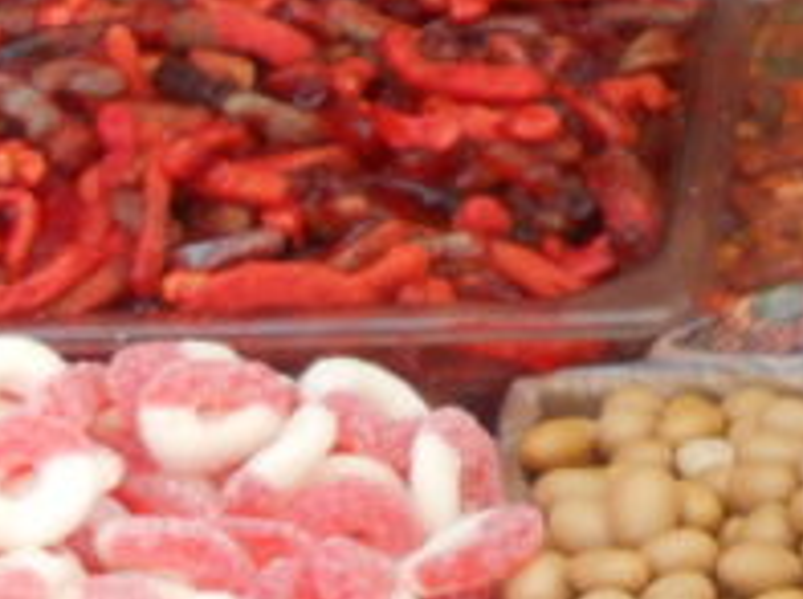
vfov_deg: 9.7
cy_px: 644
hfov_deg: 10.8
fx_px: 3496
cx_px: -1207
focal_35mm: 151
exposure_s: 1/50
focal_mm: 5.2
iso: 80
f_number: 4
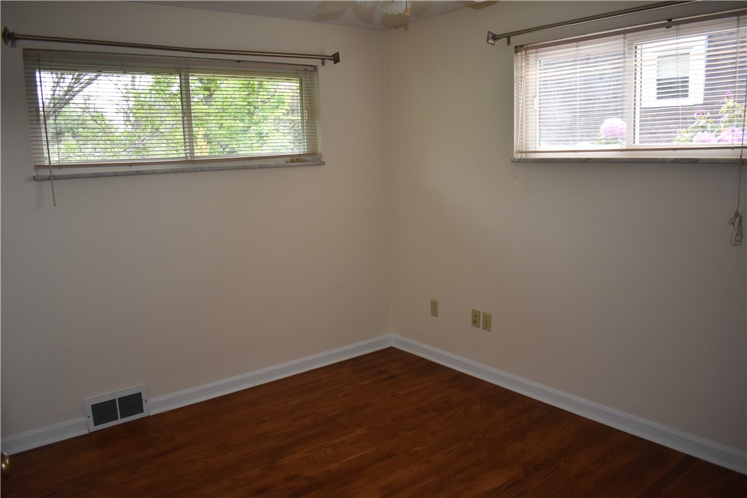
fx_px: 560
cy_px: 249
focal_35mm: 27
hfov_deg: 67.4
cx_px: 374
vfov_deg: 47.9
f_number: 3.5
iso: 800
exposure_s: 1/200
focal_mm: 18
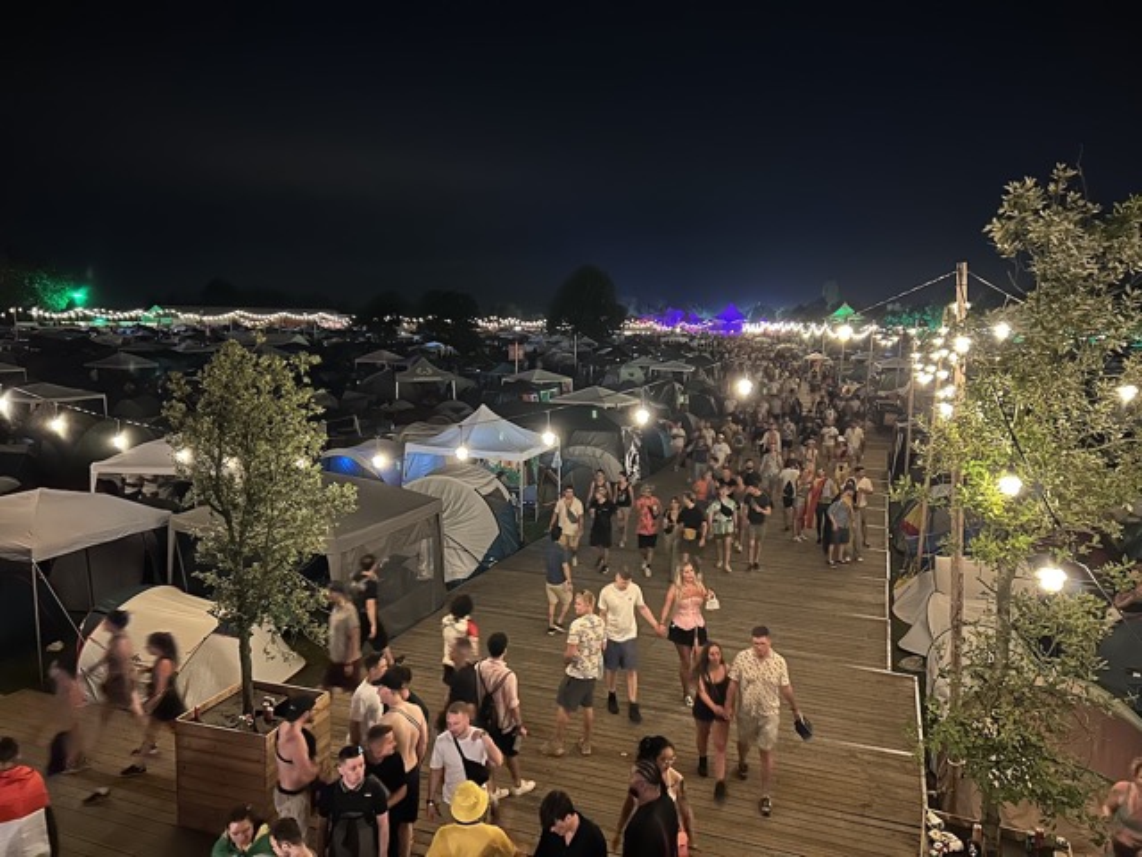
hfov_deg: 67.3
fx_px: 858
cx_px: 571
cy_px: 428
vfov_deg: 53.1
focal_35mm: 26
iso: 1000
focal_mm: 5.7
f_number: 1.5
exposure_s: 1/20
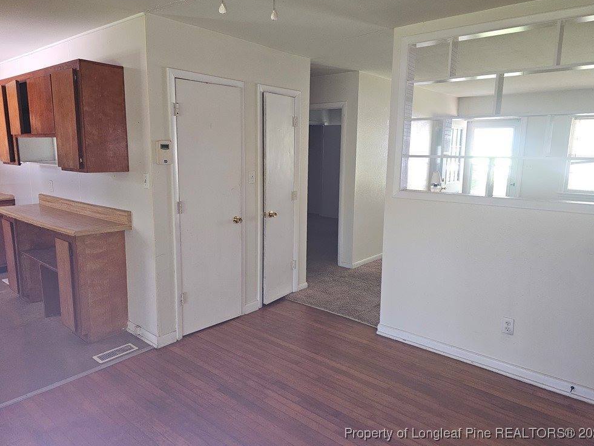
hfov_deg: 71.6
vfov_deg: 56.8
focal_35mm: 24
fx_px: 412
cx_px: 300
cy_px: 214
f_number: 1.7
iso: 160
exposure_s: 1/24
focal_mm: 6.3
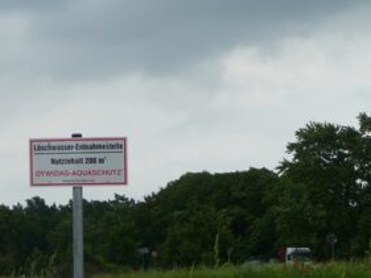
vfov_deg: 12.8
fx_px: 1222
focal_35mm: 114
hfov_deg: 17.1
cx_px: 61
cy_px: 274
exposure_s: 1/640
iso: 100
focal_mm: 8.5
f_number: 4.2
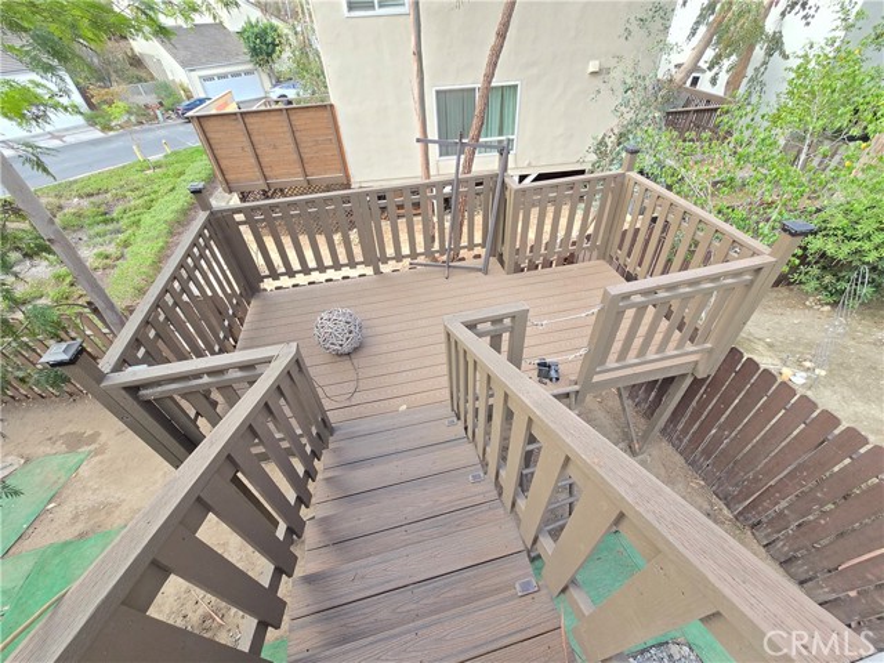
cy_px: 332
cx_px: 442
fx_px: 332
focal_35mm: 13
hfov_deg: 106.2
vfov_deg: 89.9
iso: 160
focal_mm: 2.2
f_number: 2.2
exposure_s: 1/359
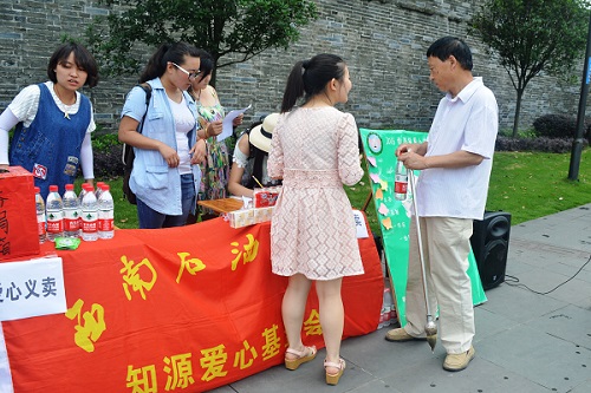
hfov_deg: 61.9
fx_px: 492
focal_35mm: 30
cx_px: 296
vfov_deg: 43.6
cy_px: 196
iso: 100
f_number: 6.3
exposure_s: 1/160
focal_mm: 20
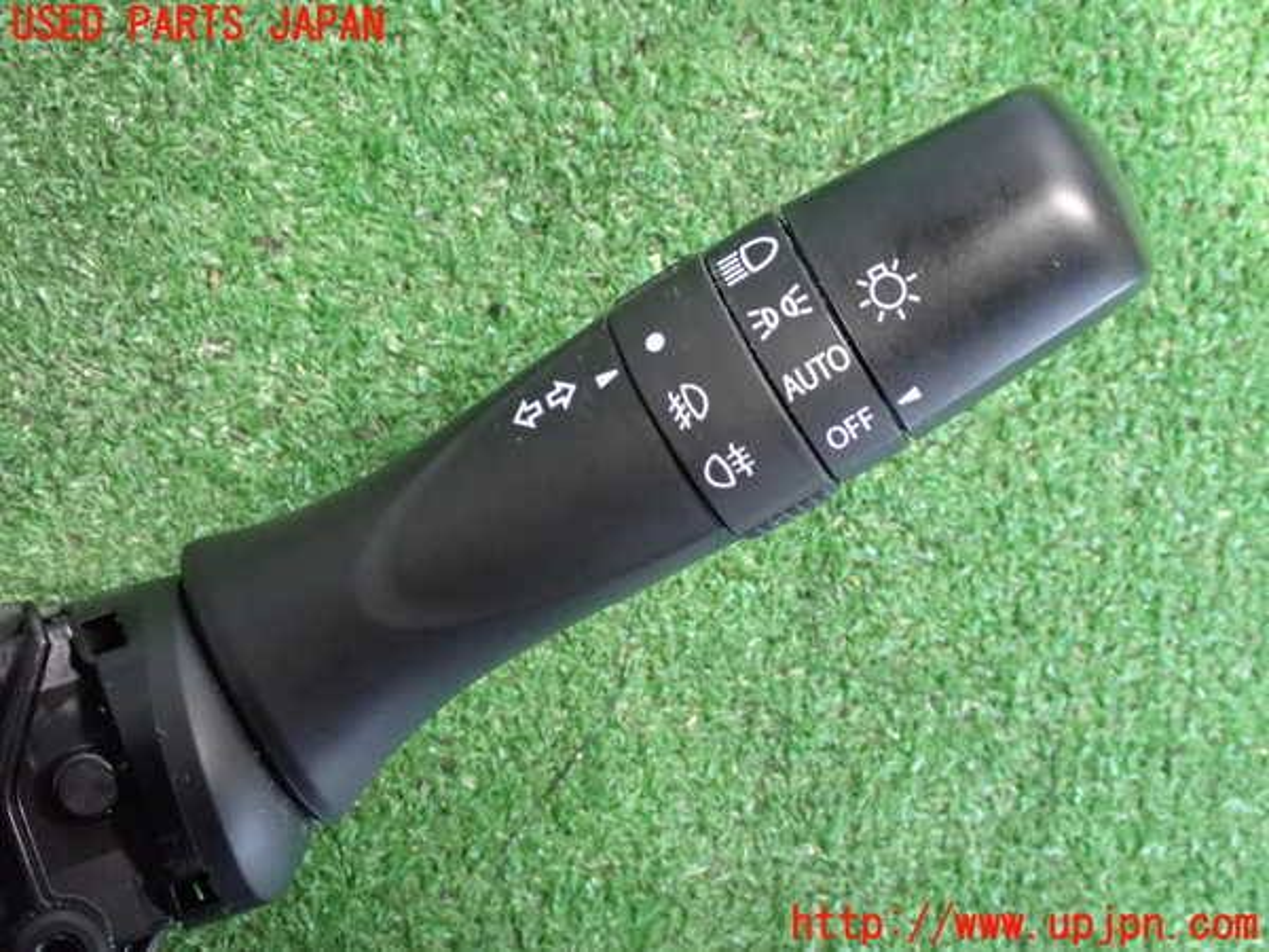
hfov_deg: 40.4
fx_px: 1723
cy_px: 476
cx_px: 634
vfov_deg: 30.9
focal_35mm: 47
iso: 1600
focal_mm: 8.4
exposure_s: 1/13
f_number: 4.5
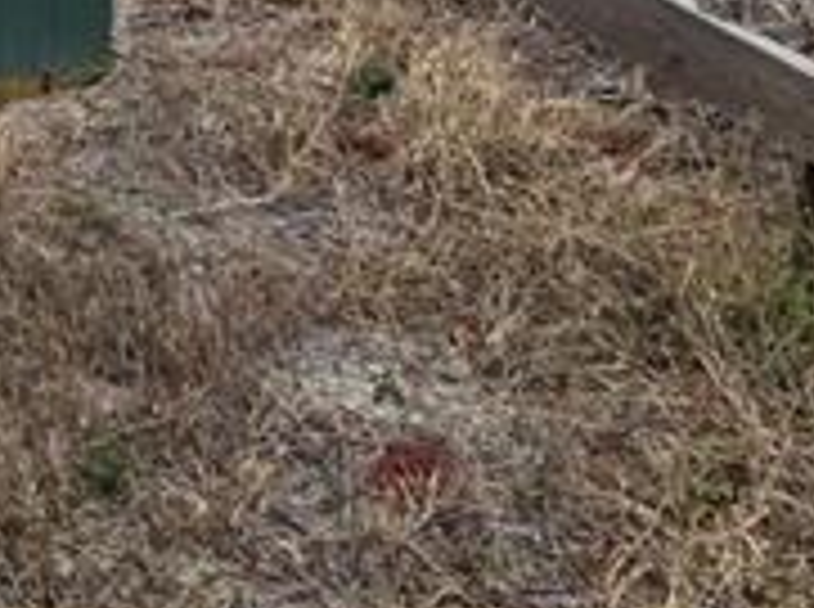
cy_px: -698
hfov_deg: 12.5
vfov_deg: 9.9
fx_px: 3192
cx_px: -890
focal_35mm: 136
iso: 200
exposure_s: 1/320
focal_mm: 12.29
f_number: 3.5
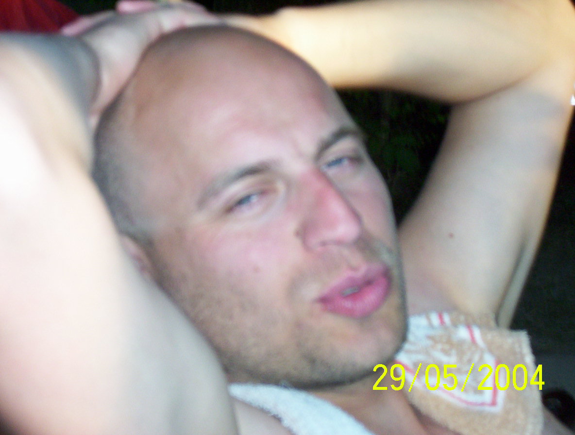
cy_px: 218
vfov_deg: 14.9
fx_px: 1666
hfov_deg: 19.6
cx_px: 288
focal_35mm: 100
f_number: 4.07
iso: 140
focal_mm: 13.24
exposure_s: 1/108
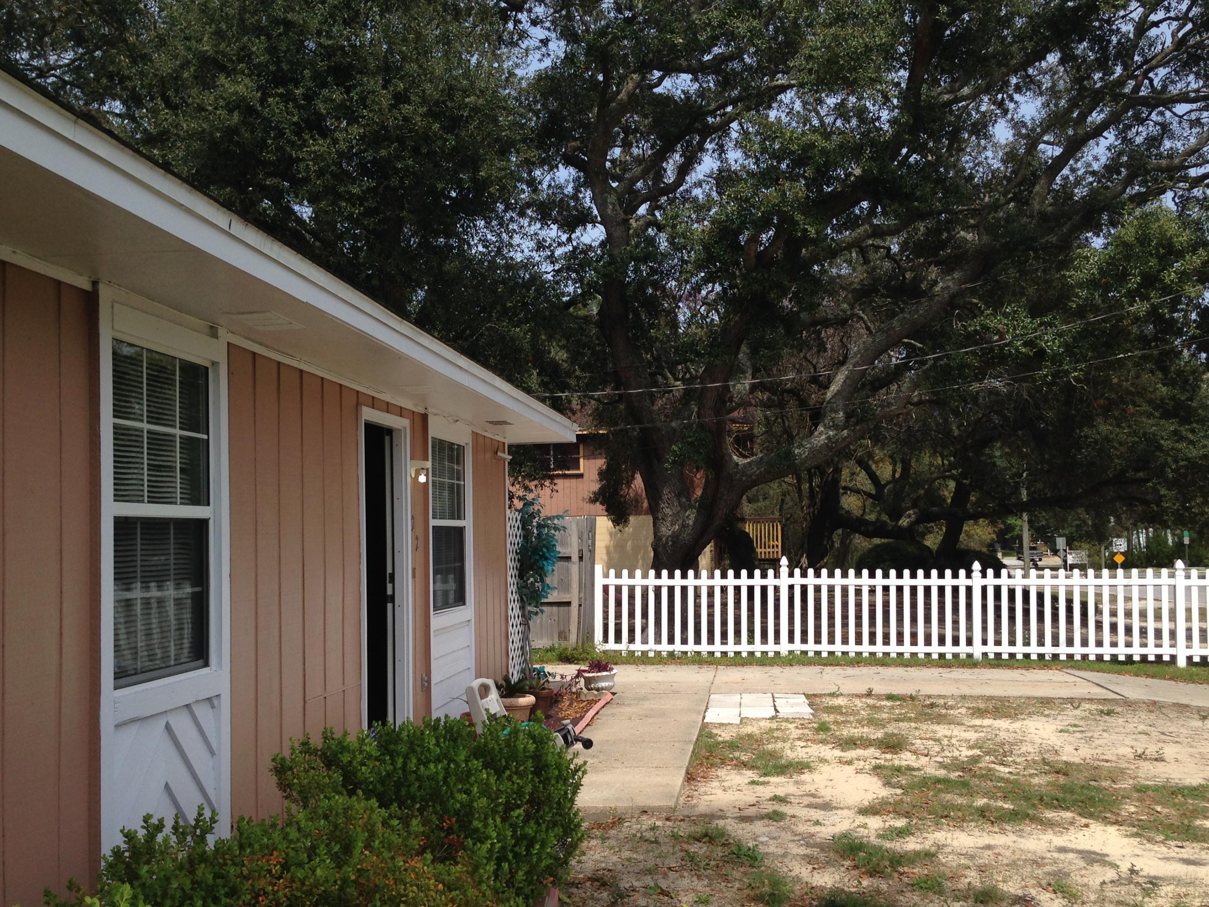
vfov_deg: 37.7
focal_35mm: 38
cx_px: 628
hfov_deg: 49.0
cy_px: 499
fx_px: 1327
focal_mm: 4.12
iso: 50
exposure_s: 1/1550
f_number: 2.4
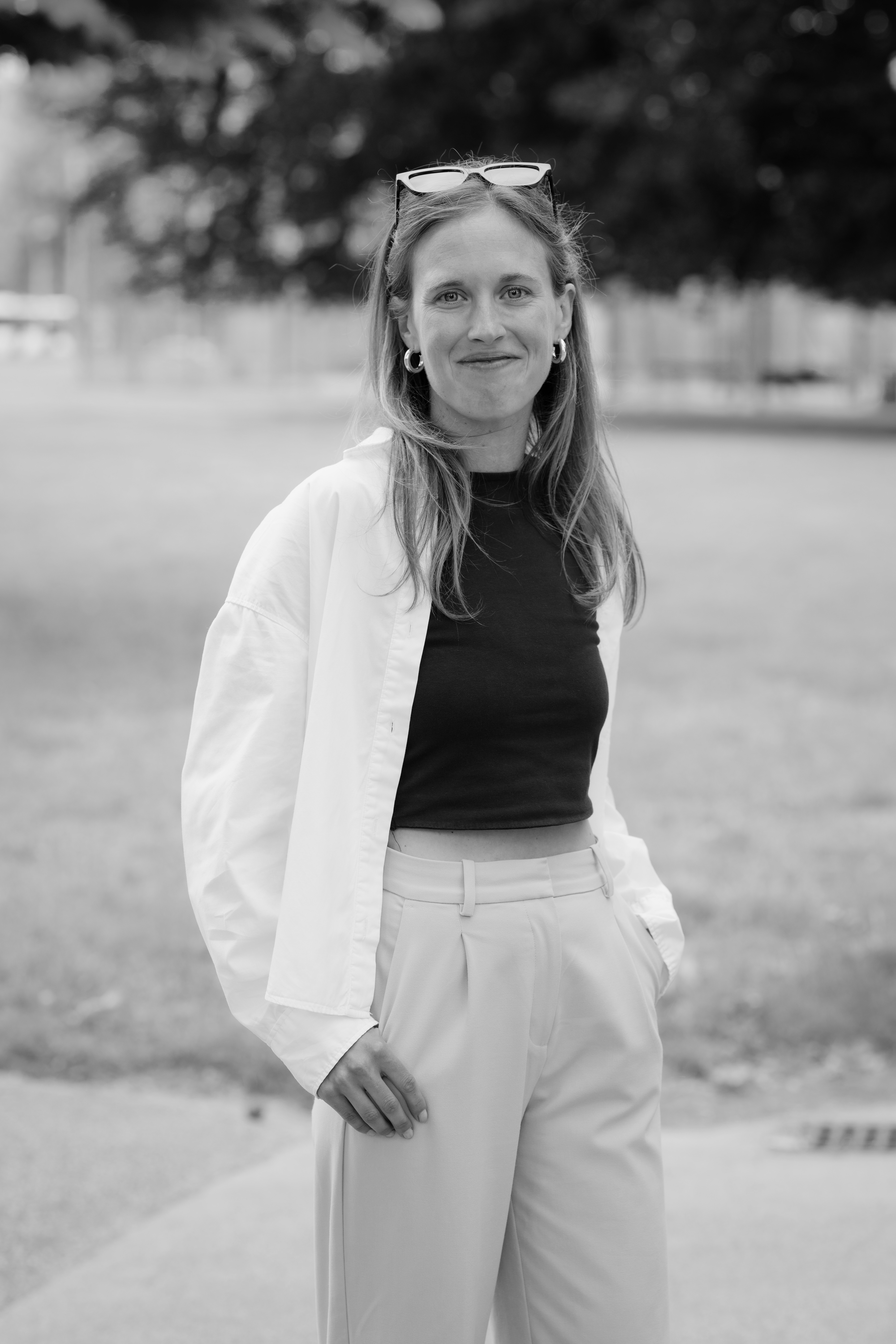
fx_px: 3173
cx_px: 448
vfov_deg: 23.9
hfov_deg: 16.1
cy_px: 672
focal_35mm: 85
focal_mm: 85
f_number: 3.5
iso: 160
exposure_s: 1/200
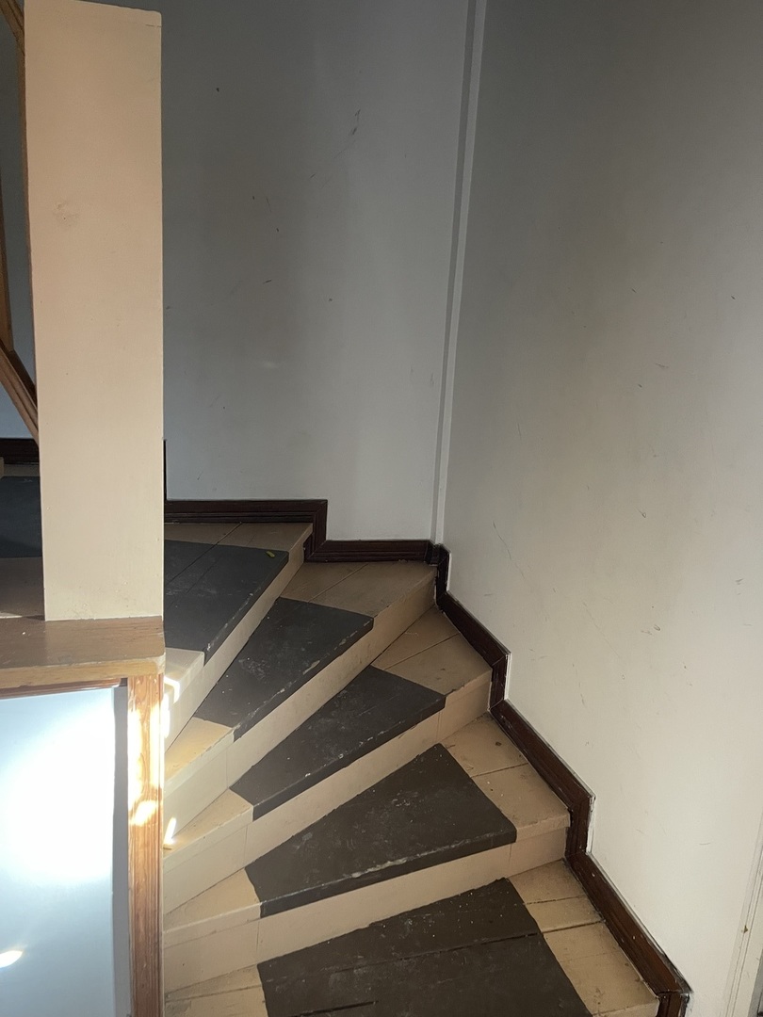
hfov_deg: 54.9
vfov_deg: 69.4
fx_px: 735
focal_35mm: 25
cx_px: 382
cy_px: 508
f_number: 1.6
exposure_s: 1/60
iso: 320
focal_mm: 5.1
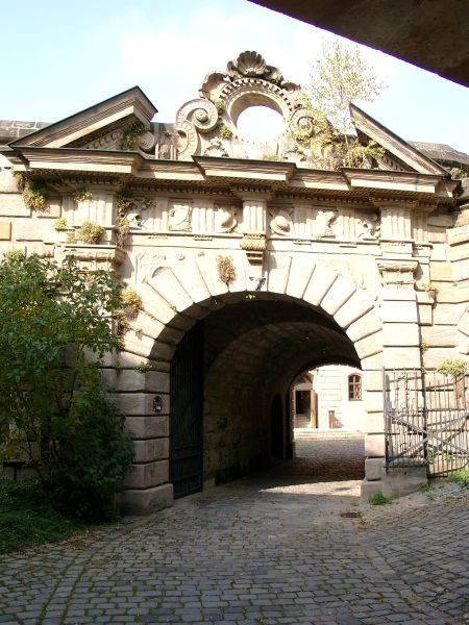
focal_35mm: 34
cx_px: 234
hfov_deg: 41.8
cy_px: 312
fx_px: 614
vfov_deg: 54.0
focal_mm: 7.13
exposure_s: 1/213
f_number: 4
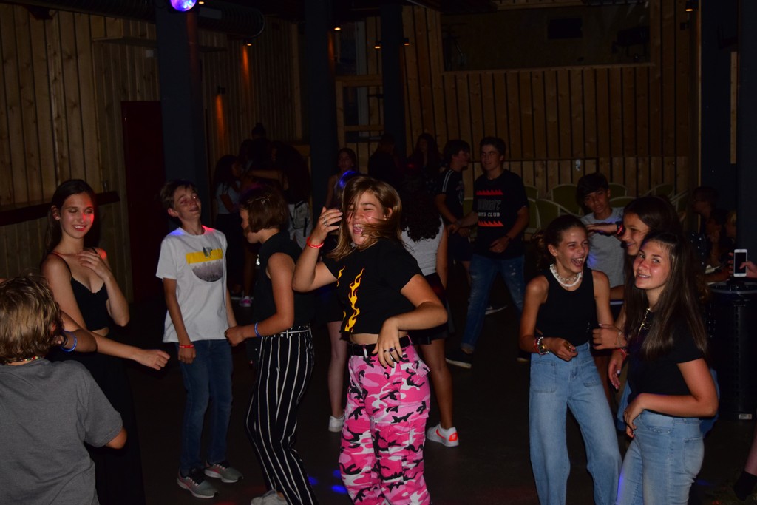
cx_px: 378
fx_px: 1072
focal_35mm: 51
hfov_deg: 38.9
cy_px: 252
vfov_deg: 26.5
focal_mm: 34
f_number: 4.5
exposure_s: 1/200
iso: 1600
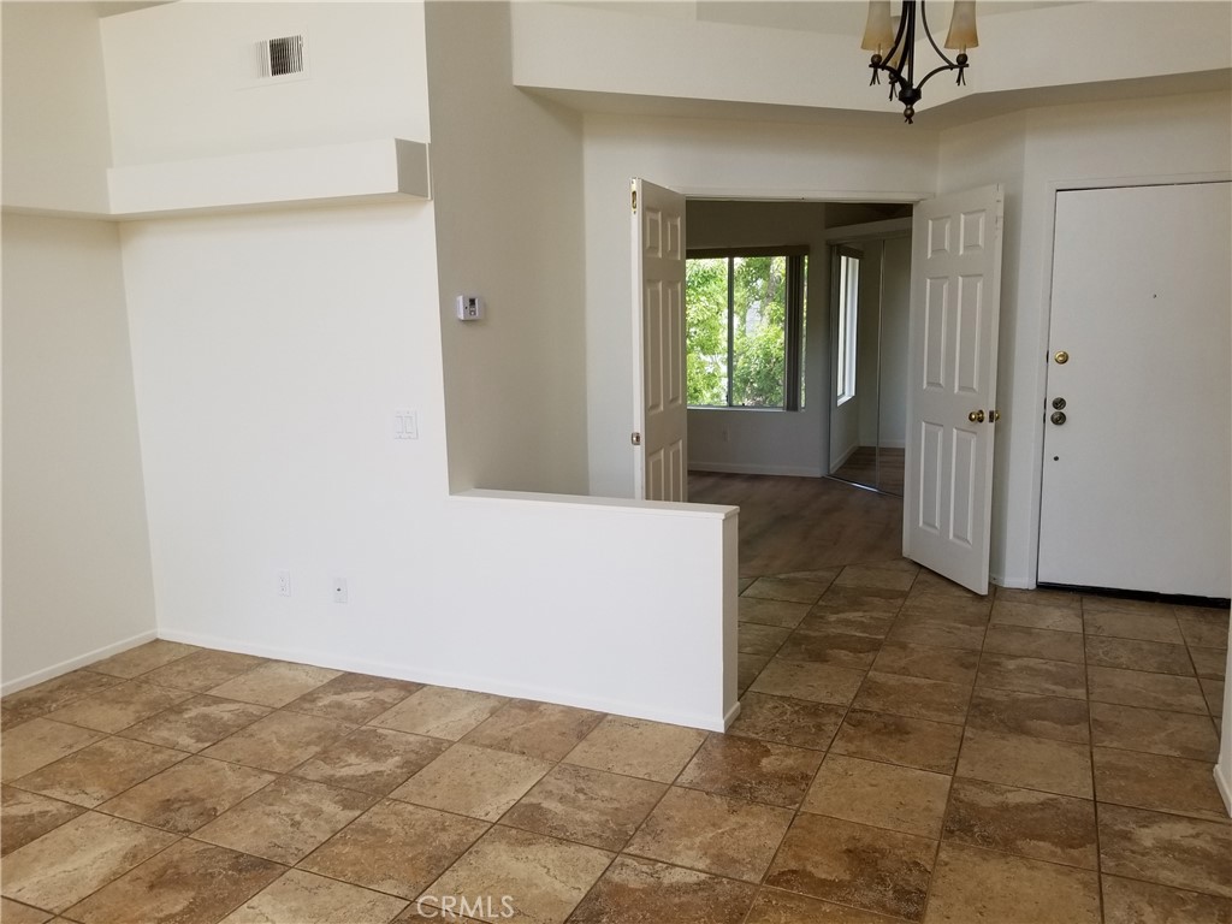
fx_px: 925
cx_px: 616
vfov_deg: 53.1
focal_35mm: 26
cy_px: 462
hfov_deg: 67.3
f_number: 1.7
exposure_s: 1/258
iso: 50
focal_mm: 4.25
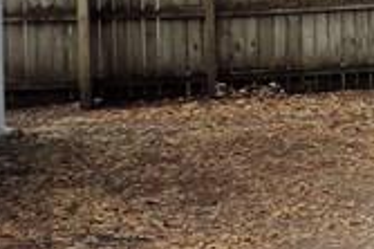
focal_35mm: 153
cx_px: 878
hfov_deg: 11.3
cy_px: -16
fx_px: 1588
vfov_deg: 8.9
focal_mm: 4.3
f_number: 3
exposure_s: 1/400
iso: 80
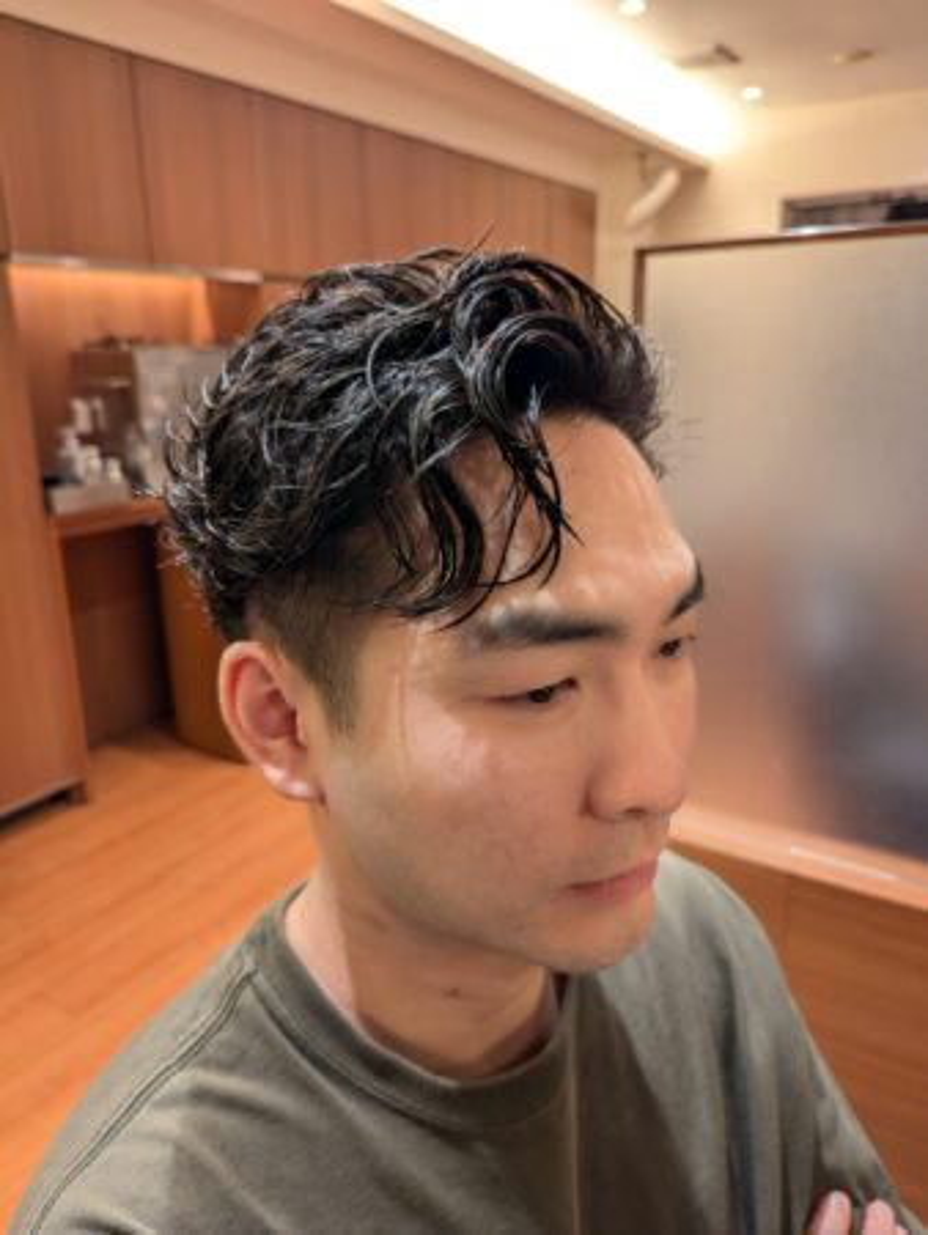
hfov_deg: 56.9
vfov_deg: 71.6
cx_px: 464
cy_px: 618
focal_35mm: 24
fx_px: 857
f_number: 1.85
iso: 89
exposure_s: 1/50
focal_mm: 6.81
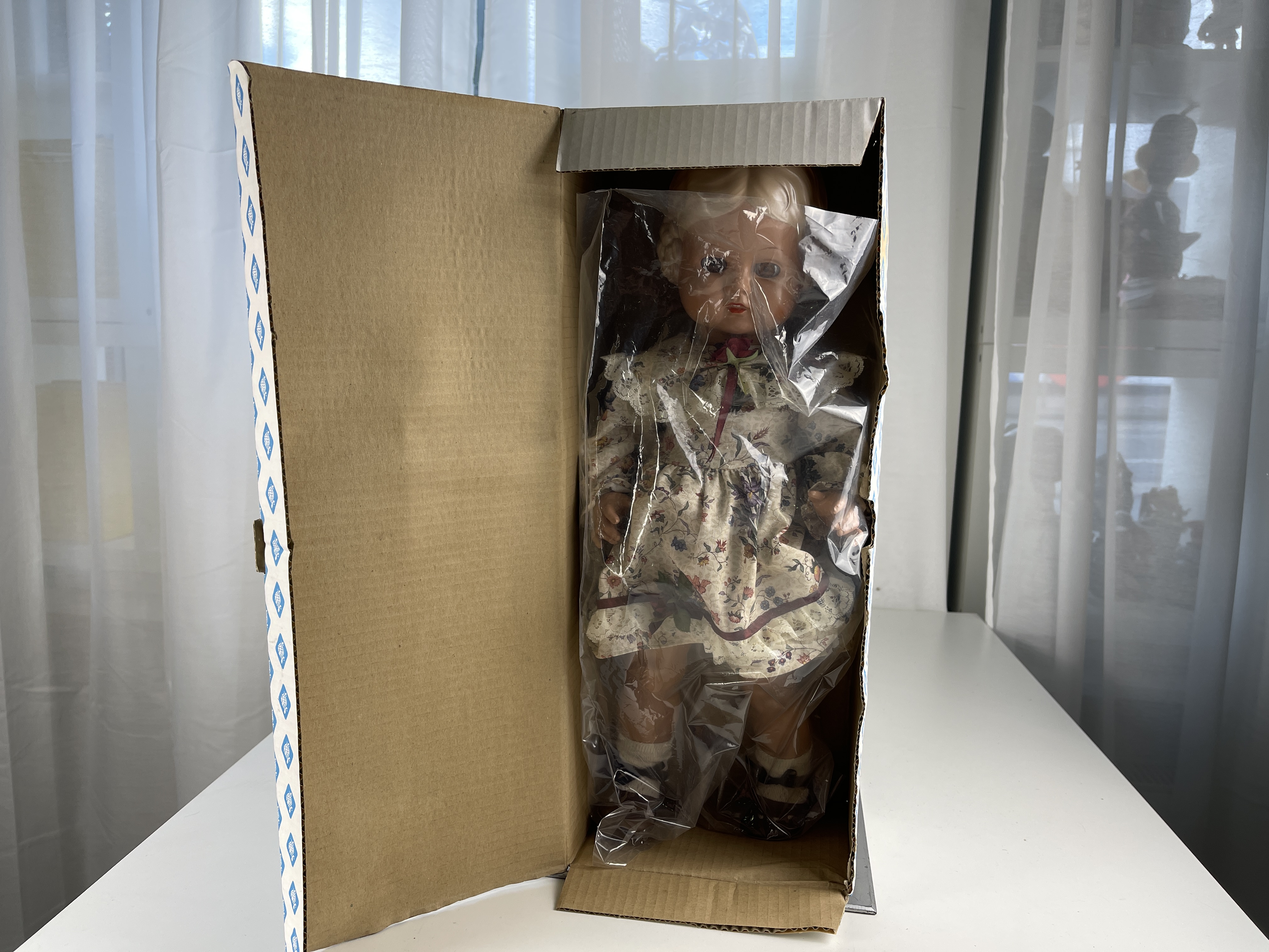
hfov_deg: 69.4
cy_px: 476
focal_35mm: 25
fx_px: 916
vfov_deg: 54.9
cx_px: 634
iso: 32
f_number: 1.6
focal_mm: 5.1
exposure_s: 1/104
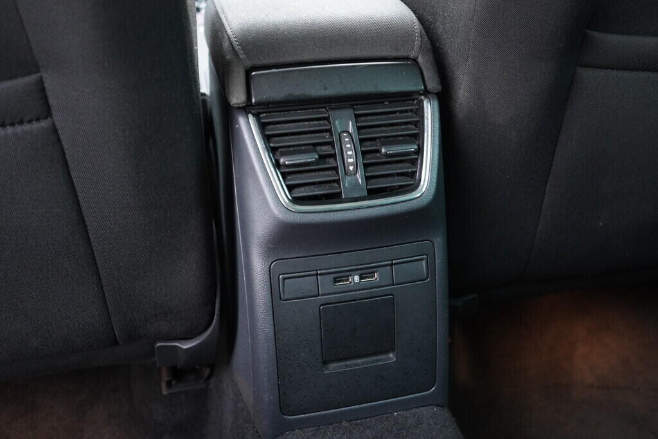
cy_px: 220
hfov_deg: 53.1
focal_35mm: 36
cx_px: 329
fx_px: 658
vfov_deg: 36.9
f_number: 2.8
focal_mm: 24
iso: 1250
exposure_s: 1/40
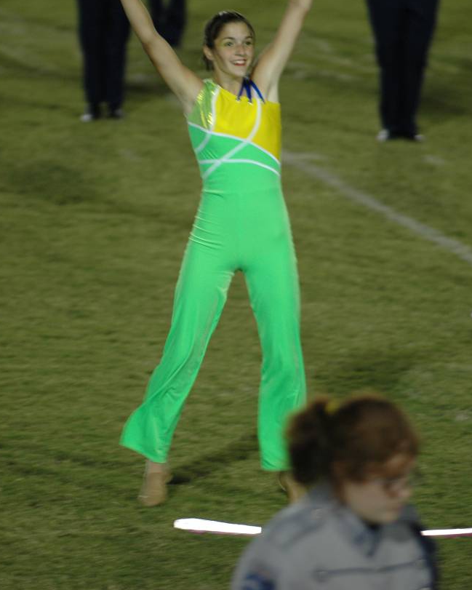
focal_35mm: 355
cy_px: 229
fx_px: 6198
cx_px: 238
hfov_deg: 4.4
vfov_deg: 5.4
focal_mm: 200
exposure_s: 1/60
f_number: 2.8
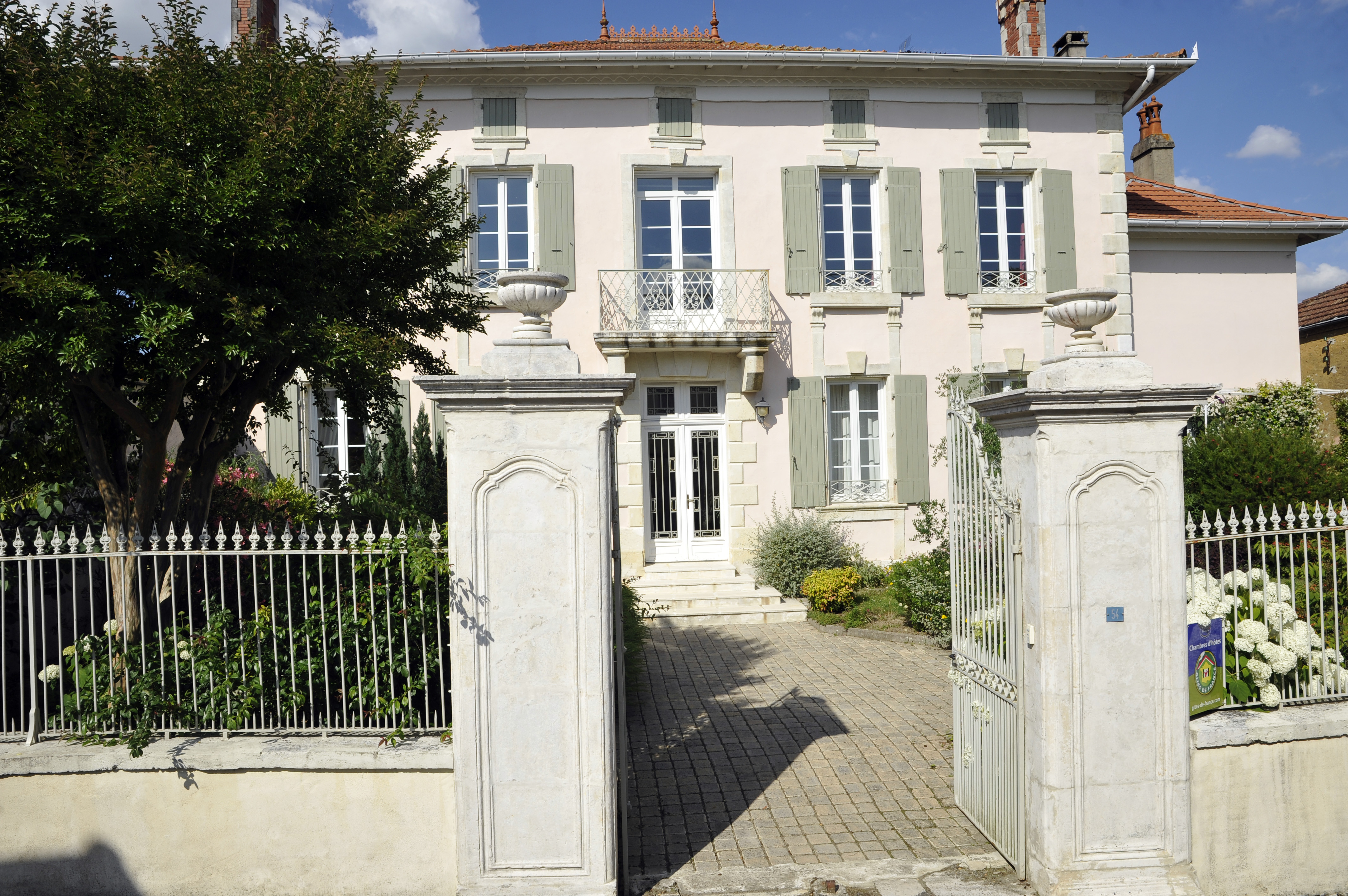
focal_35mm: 24
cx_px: 674
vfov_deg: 53.1
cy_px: 448
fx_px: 898
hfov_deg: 73.8
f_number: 13
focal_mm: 24
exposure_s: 1/640
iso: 400
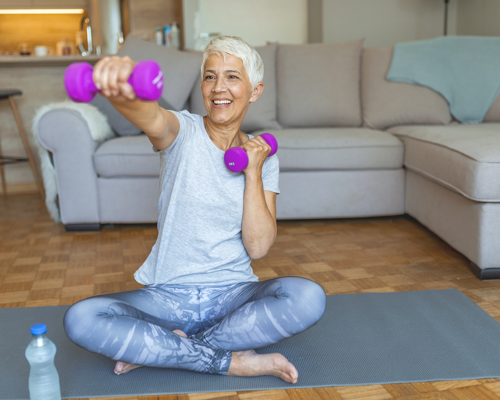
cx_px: 236
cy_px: 199
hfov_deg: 45.8
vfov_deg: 37.3
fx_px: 592
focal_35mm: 40
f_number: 1.8
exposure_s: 1/250
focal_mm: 35
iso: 100
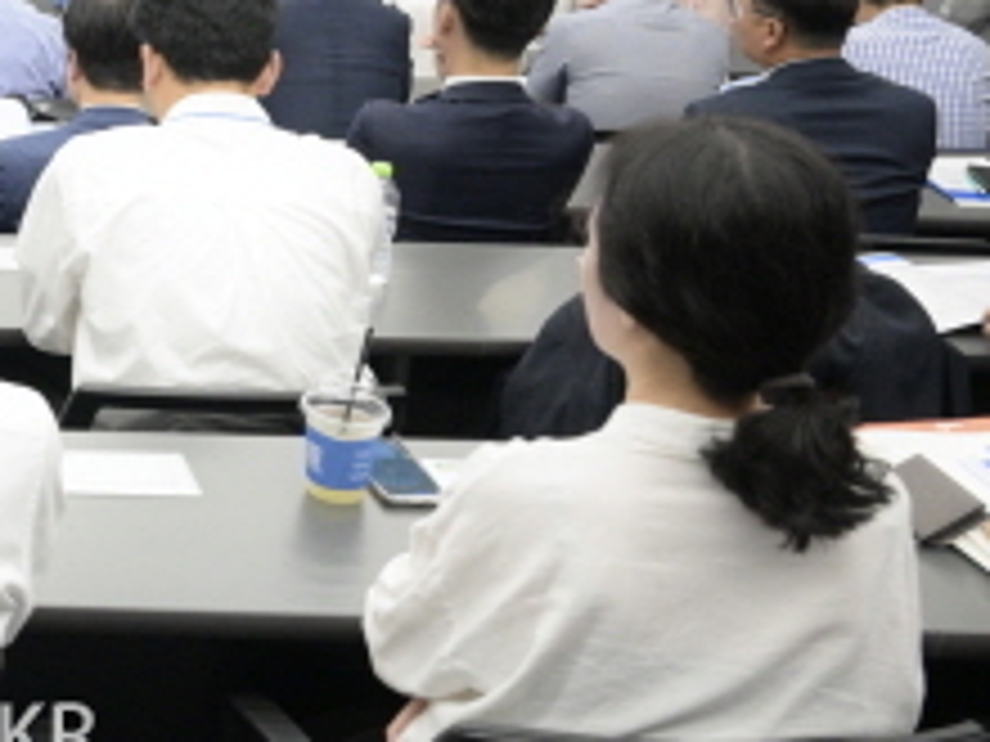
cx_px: -398
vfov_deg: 20.6
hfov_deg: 23.5
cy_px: 83
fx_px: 2002
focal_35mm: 70
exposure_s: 1/200
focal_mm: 25
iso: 2500
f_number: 6.3
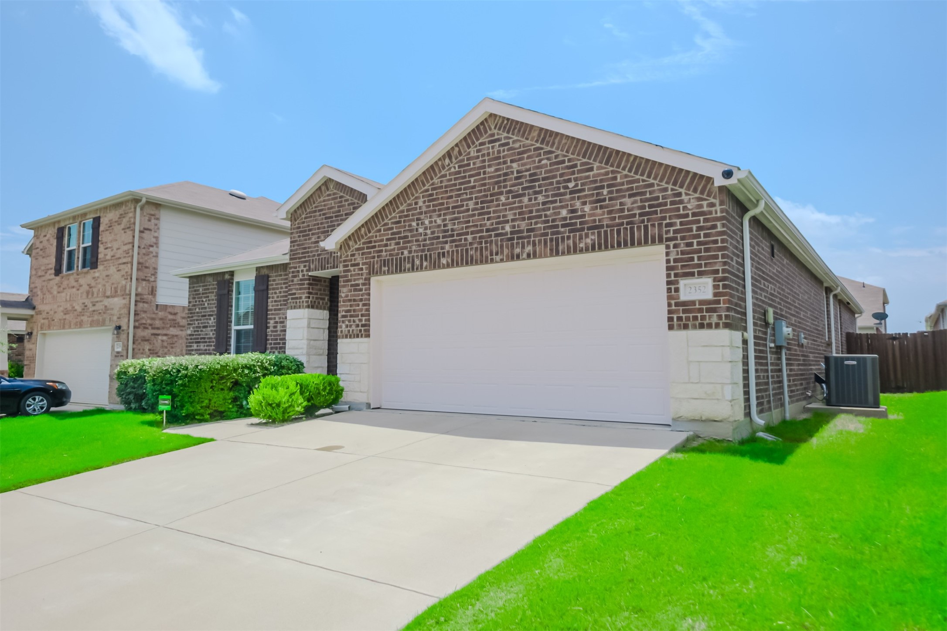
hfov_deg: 78.6
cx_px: 474
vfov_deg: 57.2
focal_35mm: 22
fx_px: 579
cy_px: 316
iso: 320
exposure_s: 1/2200
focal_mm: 14.5
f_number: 4
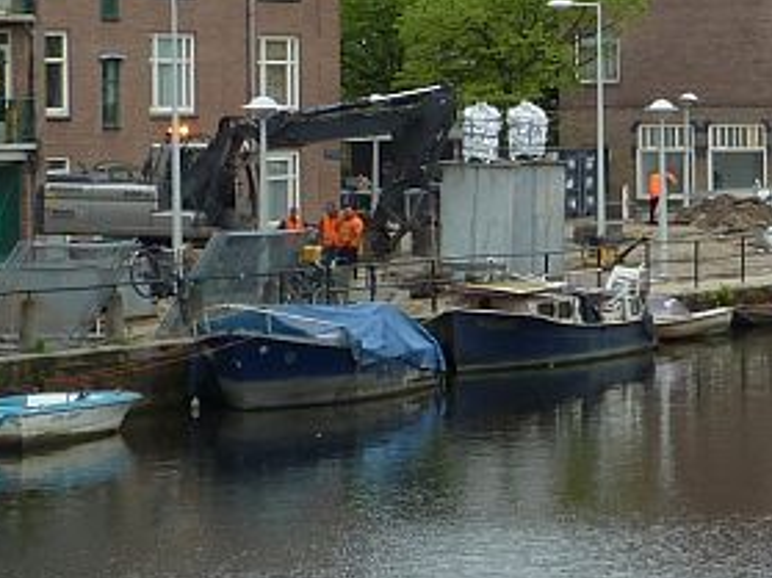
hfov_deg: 10.7
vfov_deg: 8.4
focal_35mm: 176
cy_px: 104
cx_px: 1262
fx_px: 3923
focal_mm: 7.9
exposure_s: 1/125
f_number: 4
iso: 80
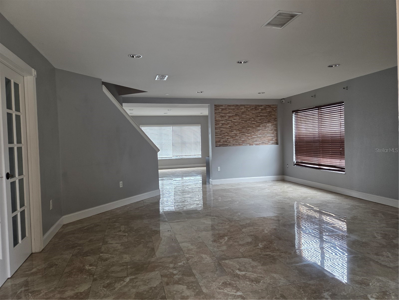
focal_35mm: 23
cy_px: 150
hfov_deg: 73.9
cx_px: 200
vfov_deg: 58.9
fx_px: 265
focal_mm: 5.4
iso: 160
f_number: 1.8
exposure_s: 1/120
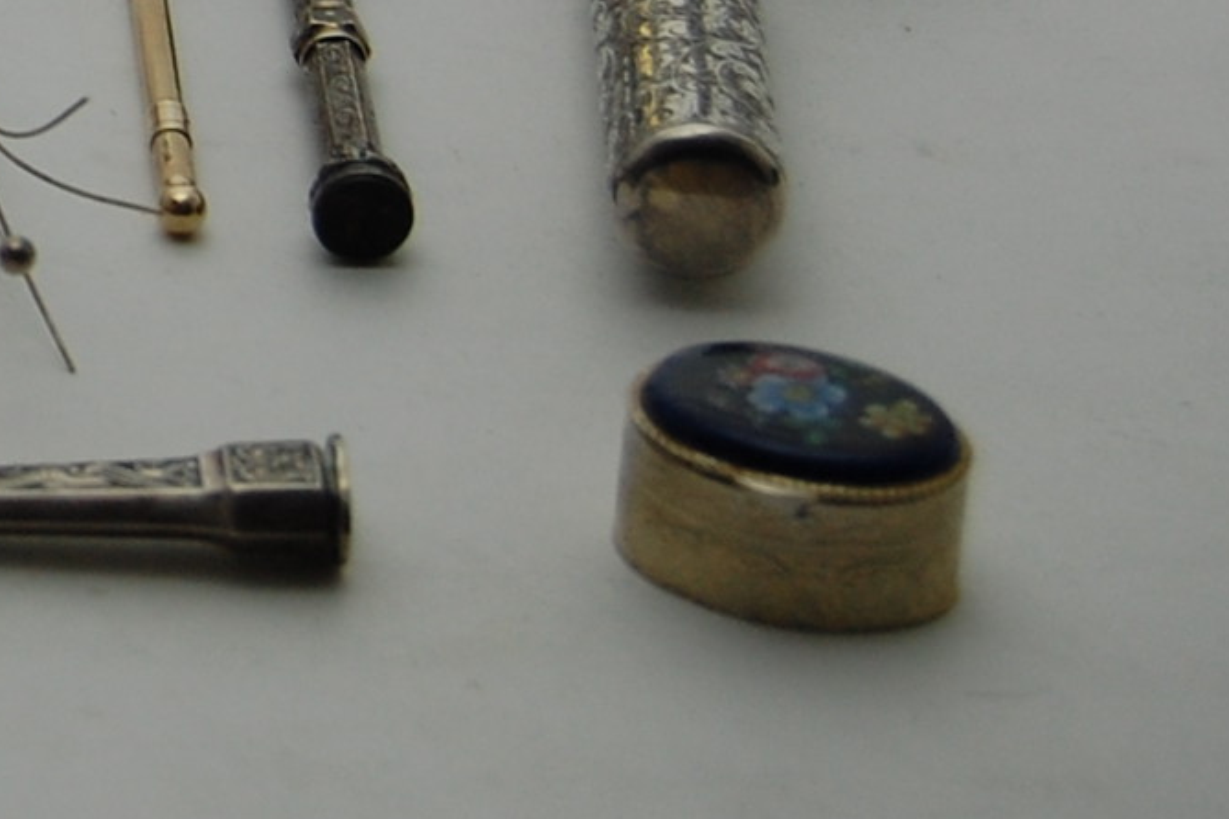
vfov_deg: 7.6
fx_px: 6031
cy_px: -375
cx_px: -568
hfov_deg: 11.2
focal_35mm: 177
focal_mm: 35
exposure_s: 1/125
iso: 400
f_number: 5.6
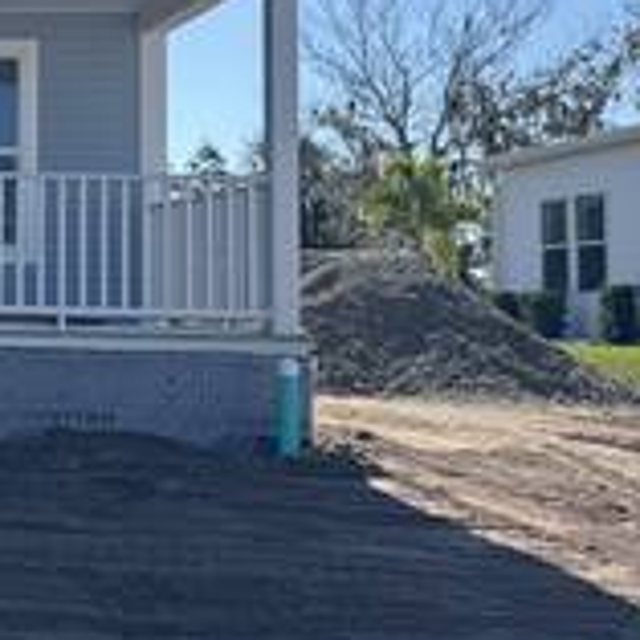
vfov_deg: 24.9
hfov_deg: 20.3
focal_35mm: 69
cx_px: -399
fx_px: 1443
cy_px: 241
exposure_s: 1/5348
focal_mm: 6.76
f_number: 1.78
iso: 80
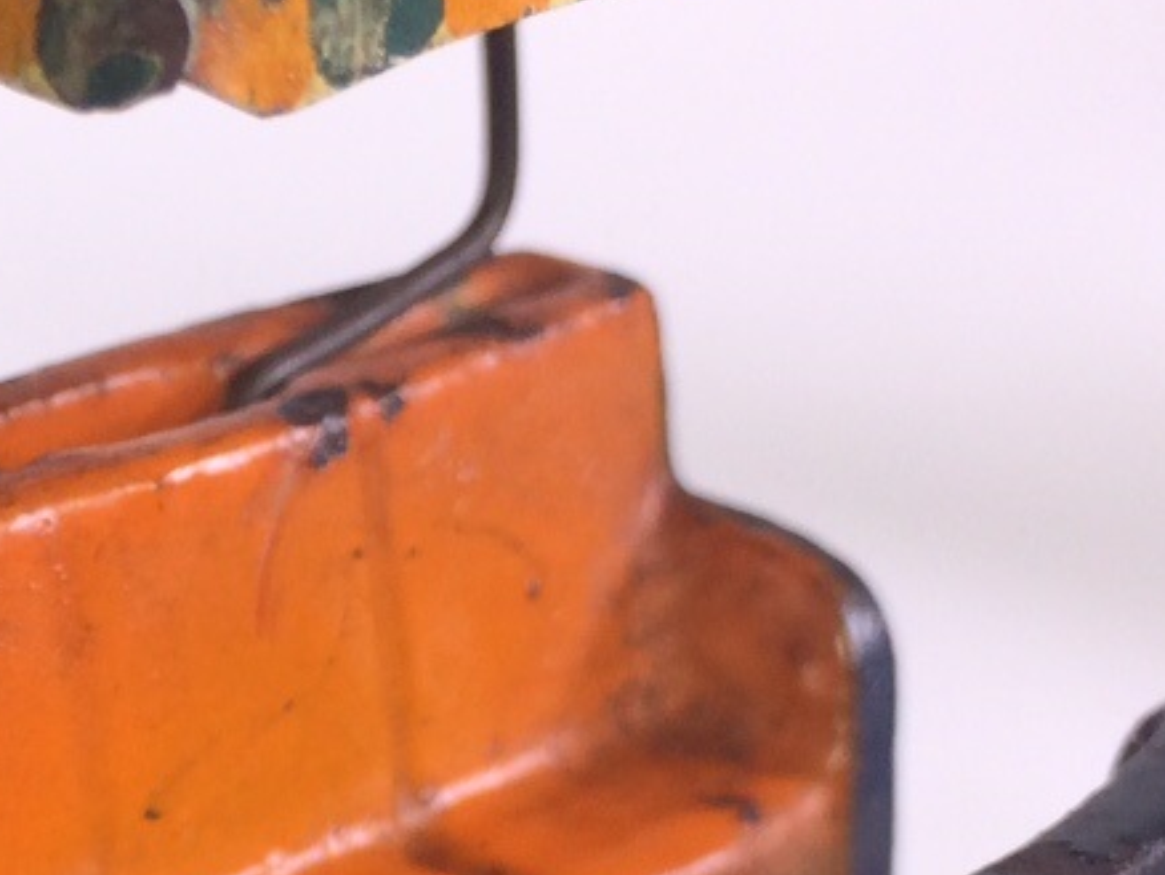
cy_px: 867
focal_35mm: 108
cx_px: -168
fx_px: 3637
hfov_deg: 17.5
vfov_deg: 13.5
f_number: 2.2
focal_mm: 4.15
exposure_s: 1/387
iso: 32
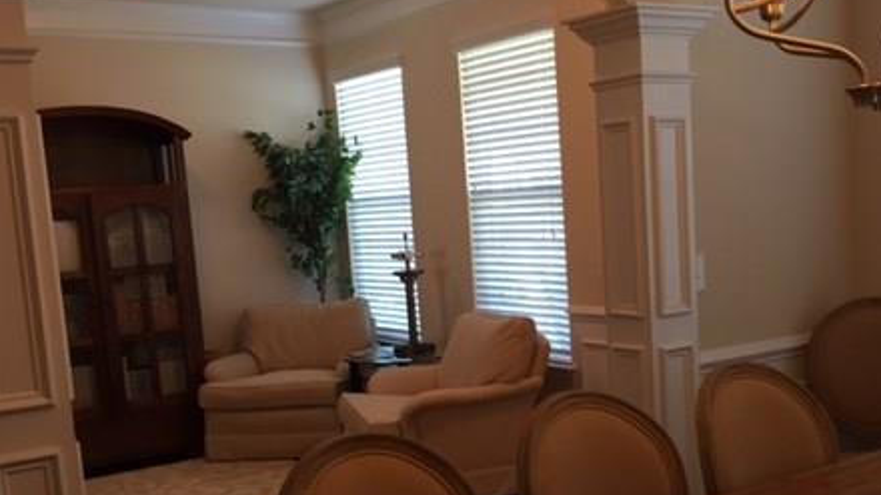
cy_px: 357
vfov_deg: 25.7
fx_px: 1074
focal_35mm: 46
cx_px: 541
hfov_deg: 44.3
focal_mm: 4.15
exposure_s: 1/30
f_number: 2.2
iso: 64
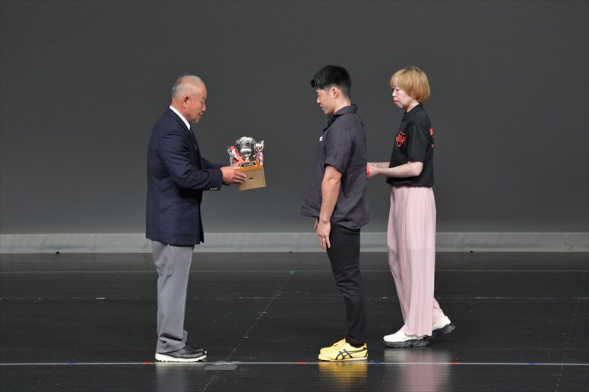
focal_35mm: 300
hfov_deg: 6.9
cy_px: 196
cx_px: 294
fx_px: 4906
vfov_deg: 4.6
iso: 4000
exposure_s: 1/400
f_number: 5.6
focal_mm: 200
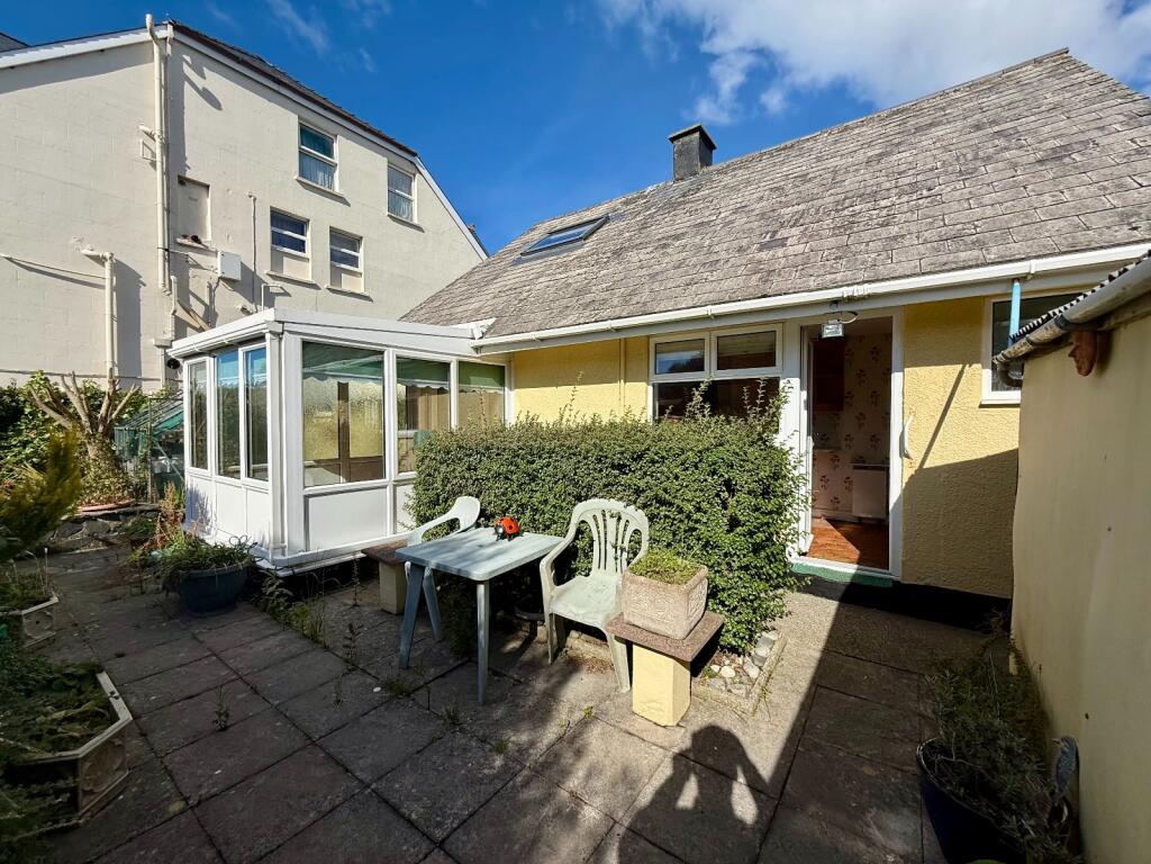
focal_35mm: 14
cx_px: 576
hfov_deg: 102.1
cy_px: 432
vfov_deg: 85.7
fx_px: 466
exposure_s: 1/2841
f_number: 2.2
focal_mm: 2.22
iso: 50
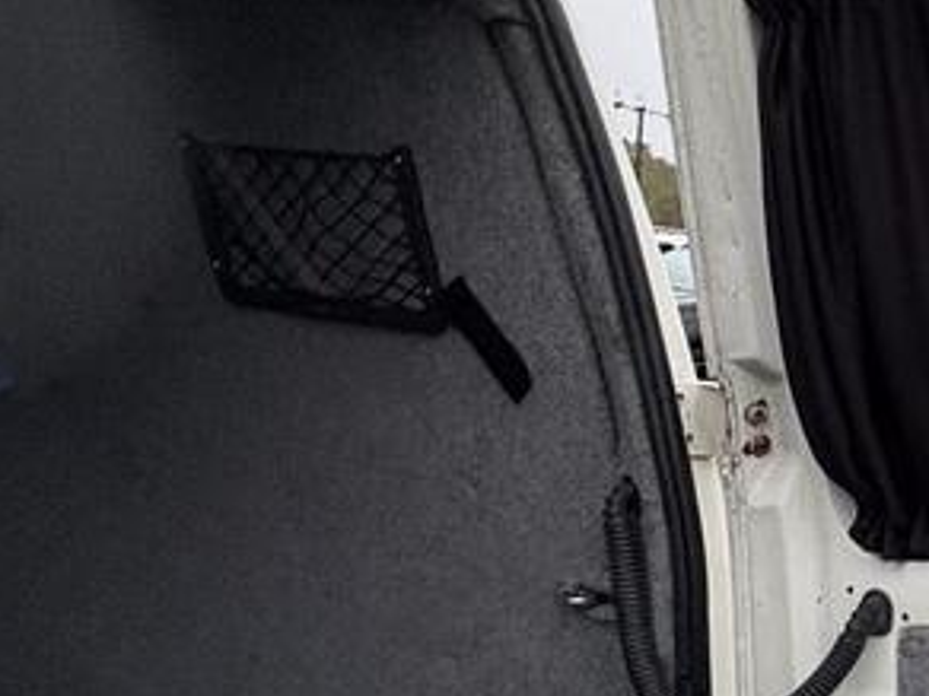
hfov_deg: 30.8
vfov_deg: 33.4
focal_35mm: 43
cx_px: 1292
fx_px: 1154
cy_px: 454
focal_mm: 2.22
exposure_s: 1/99
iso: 250
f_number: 2.2
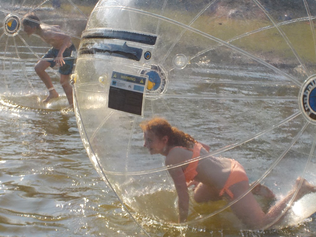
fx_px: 822
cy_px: 118
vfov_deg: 16.4
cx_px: 158
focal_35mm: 90
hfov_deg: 21.8
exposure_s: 1/500
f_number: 5.9
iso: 125
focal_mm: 12.3
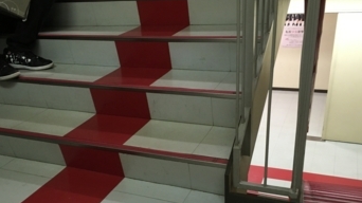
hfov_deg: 54.0
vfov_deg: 31.5
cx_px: 167
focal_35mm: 37
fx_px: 355
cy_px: 146
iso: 125
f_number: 2.2
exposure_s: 1/30
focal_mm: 4.15
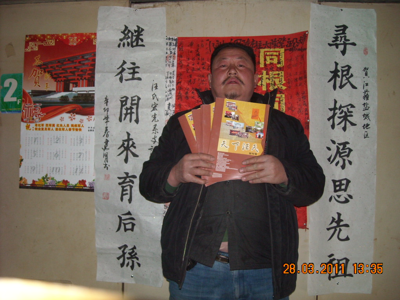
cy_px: 150
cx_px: 200
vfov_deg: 40.7
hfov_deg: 52.6
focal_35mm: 35
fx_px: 404
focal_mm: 5.7
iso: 200
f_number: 2.8
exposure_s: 1/60
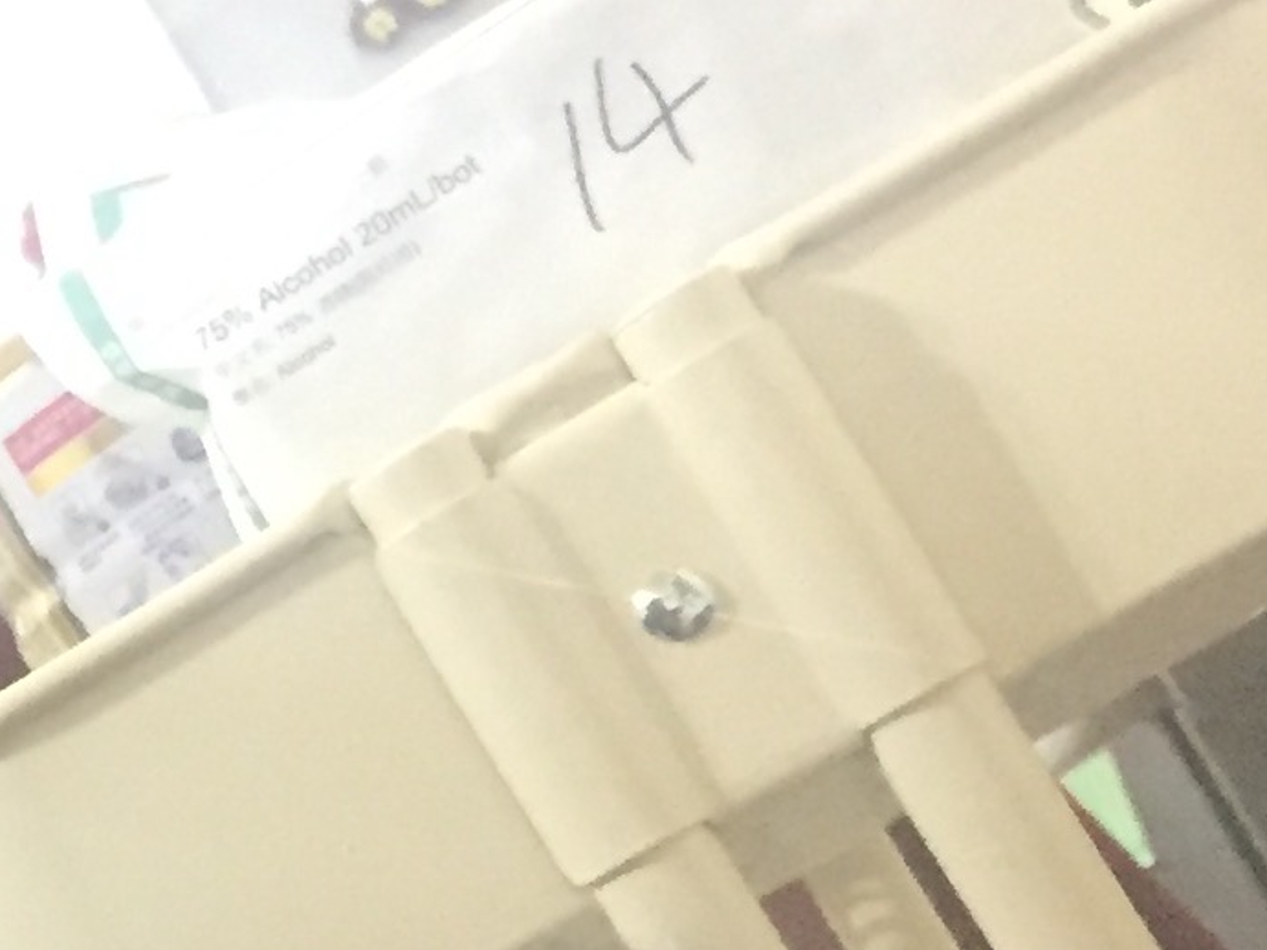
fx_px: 5014
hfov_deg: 12.7
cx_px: -1236
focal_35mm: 137
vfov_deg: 10.5
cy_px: 1333
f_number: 2.2
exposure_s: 1/15
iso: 250
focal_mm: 4.15
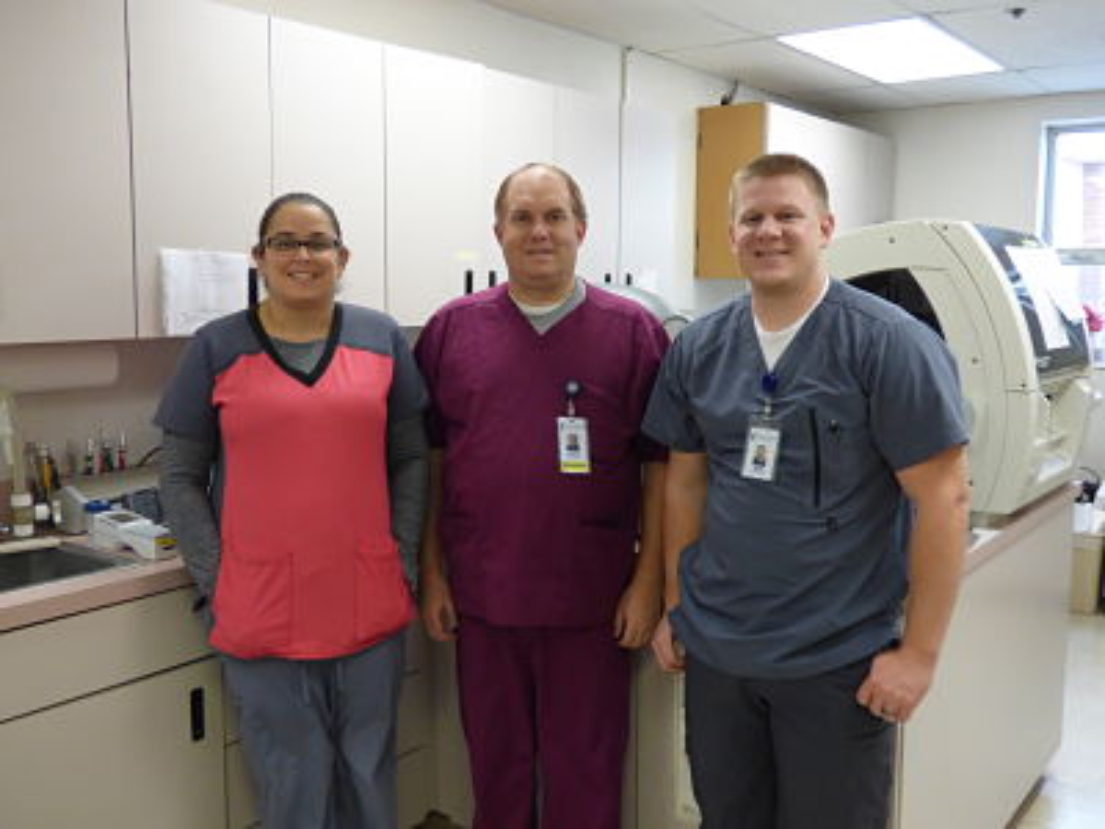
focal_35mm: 34
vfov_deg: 41.8
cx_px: 552
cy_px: 414
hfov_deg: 54.0
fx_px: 1085
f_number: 3.4
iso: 320
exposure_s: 1/60
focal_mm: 5.97
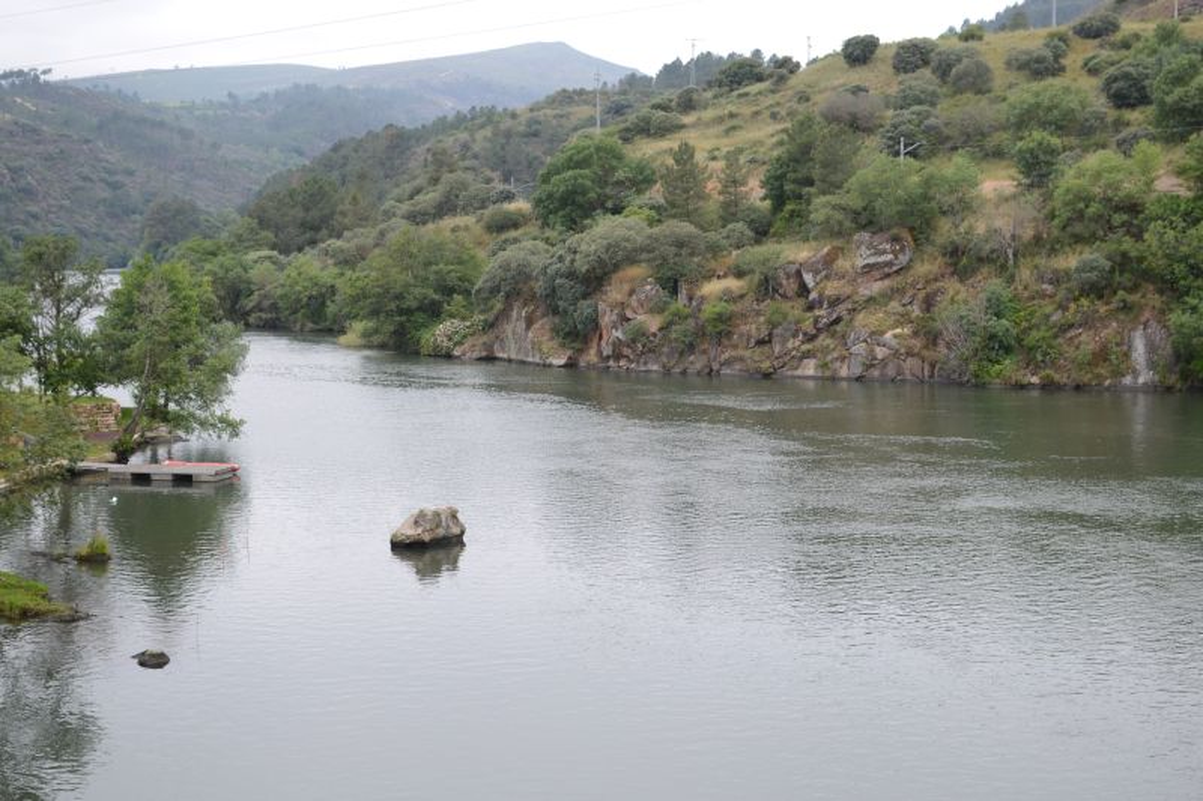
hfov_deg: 37.9
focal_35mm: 52
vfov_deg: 25.7
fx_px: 1754
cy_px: 400
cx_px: 602
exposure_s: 1/320
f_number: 3.5
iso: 100
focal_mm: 35
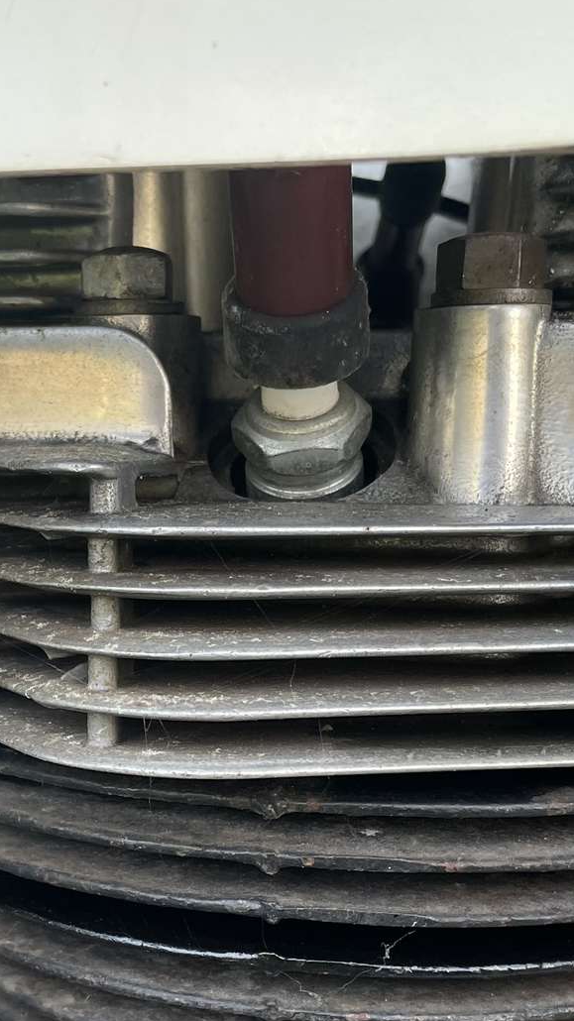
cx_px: 116
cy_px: 706
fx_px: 1489
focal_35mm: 55
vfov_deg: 37.3
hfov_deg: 21.6
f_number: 1.6
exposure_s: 1/121
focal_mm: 4.2
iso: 32
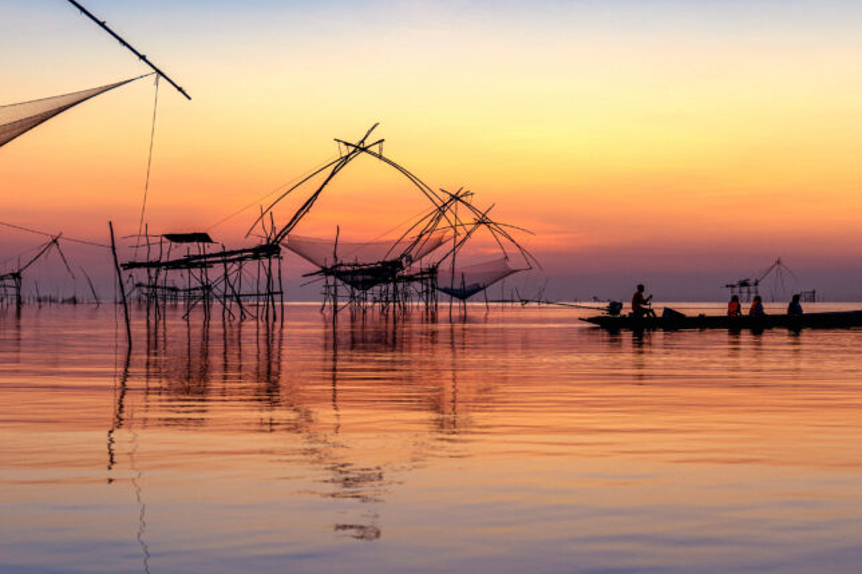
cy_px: 242
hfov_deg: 28.8
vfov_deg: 19.4
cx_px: 418
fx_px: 1676
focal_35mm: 70
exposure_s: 1/400
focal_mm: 44
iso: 320
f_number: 3.2
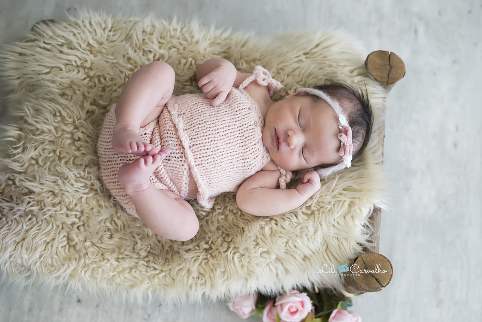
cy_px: 161
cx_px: 241
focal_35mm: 50
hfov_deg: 39.6
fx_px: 670
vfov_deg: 27.0
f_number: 3.5
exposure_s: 1/125
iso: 1600
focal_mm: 50
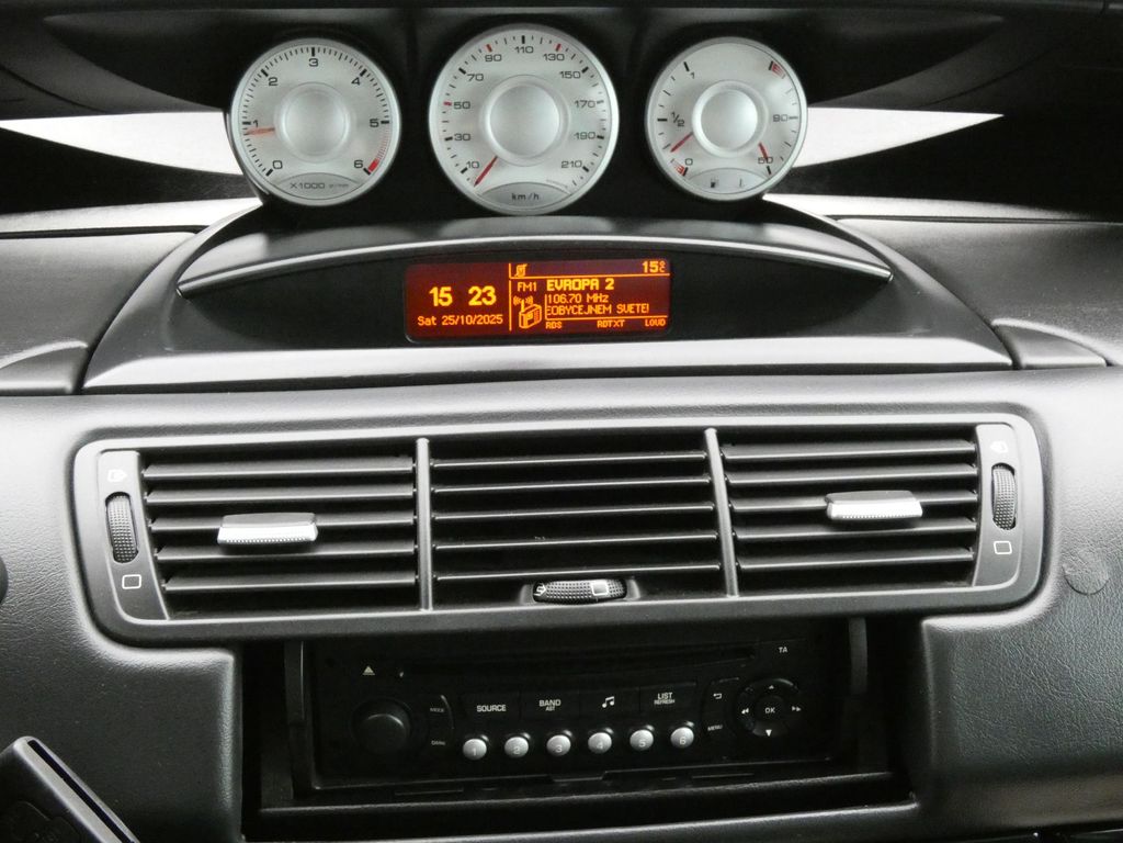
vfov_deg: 31.5
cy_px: 422
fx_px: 1492
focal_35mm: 46
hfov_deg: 41.2
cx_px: 562
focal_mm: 8.2
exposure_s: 1/60
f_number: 5.6
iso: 1600
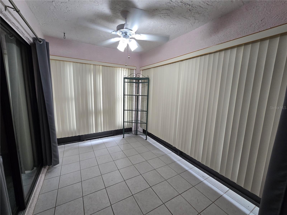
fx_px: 108
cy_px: 108
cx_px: 144
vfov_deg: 89.9
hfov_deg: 106.2
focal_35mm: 13
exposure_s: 1/60
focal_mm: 2.2
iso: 200
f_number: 2.2
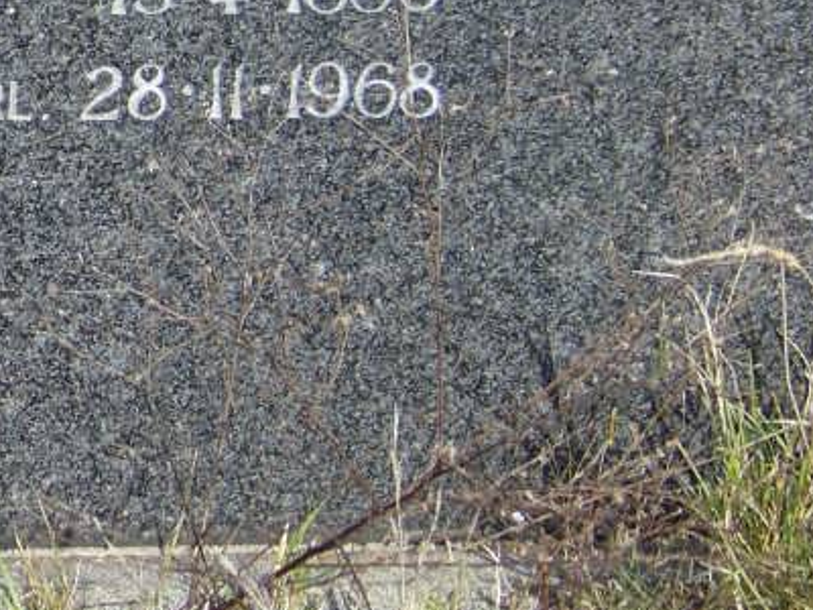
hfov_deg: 9.2
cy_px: 59
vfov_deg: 7.1
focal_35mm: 210
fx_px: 4932
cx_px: -313
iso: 64
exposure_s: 1/500
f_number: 3.2
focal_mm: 11.7
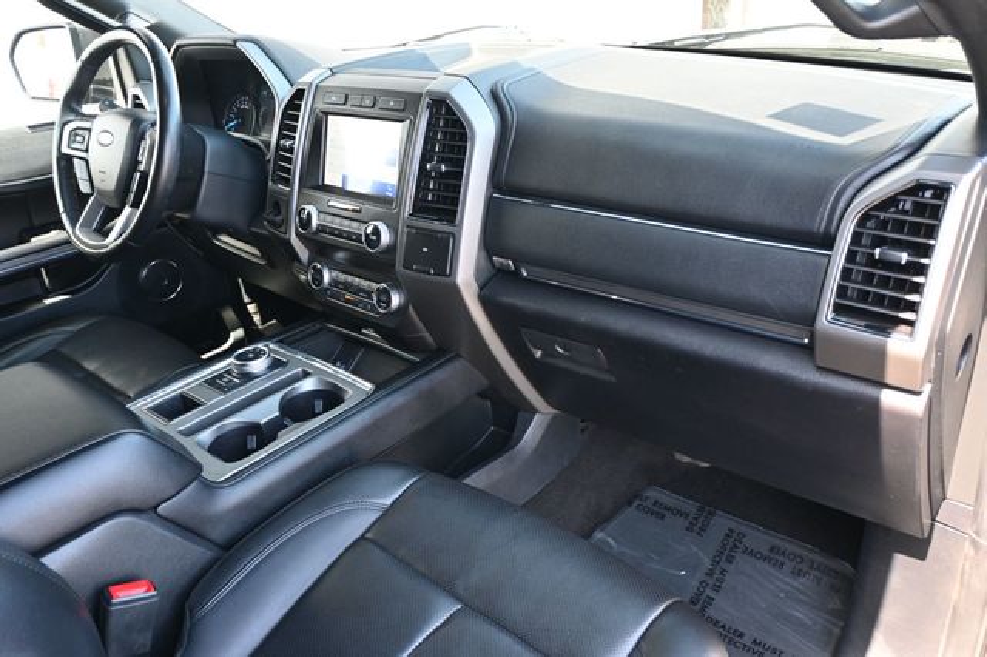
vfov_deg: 44.6
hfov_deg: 63.2
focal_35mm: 29
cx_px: 494
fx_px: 801
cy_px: 328
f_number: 3.8
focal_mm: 19.5
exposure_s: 1/125
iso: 1100
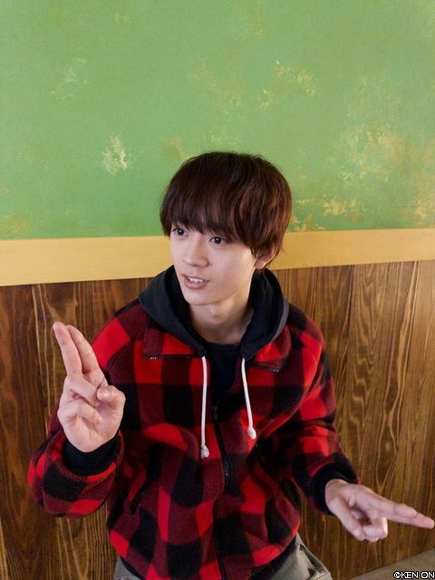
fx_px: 402
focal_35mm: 24
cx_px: 218
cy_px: 290
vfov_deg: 71.6
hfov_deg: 56.8
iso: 800
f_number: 1.78
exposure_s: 1/60
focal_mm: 6.76
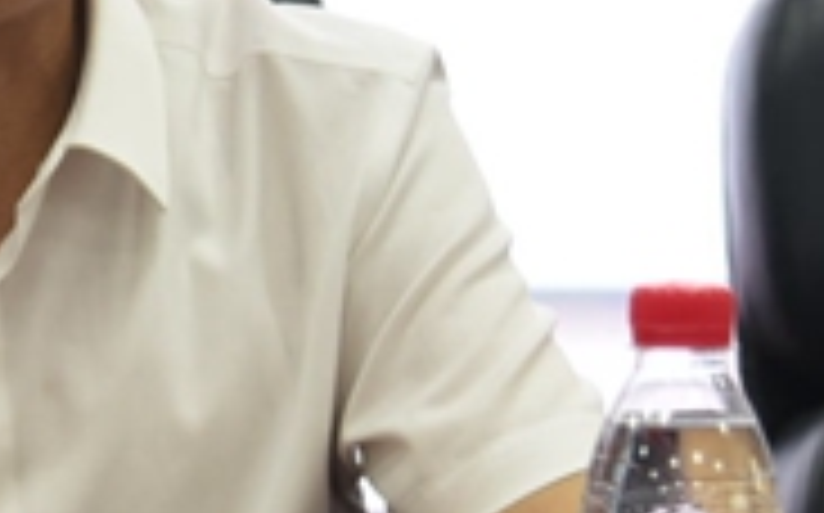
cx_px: -99
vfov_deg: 6.3
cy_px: 29
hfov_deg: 10.0
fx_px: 4644
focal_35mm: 207
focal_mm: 58
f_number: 4
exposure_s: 1/200
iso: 800
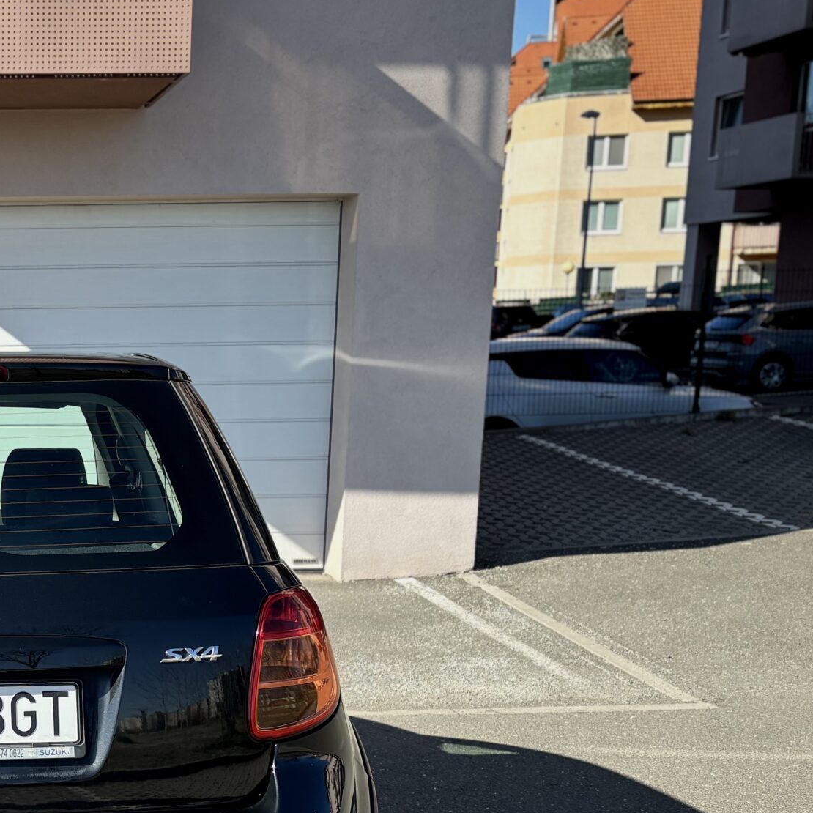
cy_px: 581
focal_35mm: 53
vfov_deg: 31.8
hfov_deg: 28.9
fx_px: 1408
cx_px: -98
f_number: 1.6
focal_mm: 5.96
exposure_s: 1/2105
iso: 50
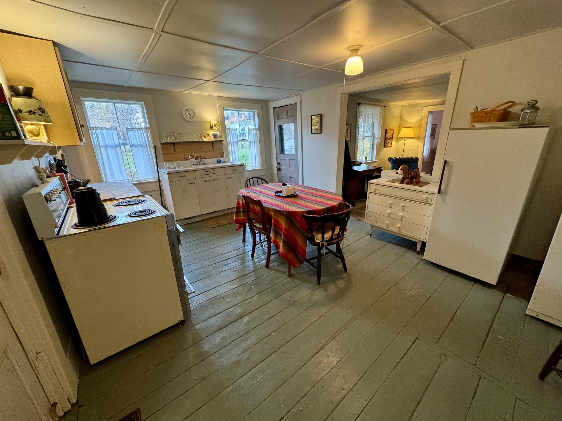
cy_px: 210
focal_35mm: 14
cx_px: 281
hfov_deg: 102.1
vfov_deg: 85.7
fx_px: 227
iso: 500
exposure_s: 1/60
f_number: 2.2
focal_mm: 2.22
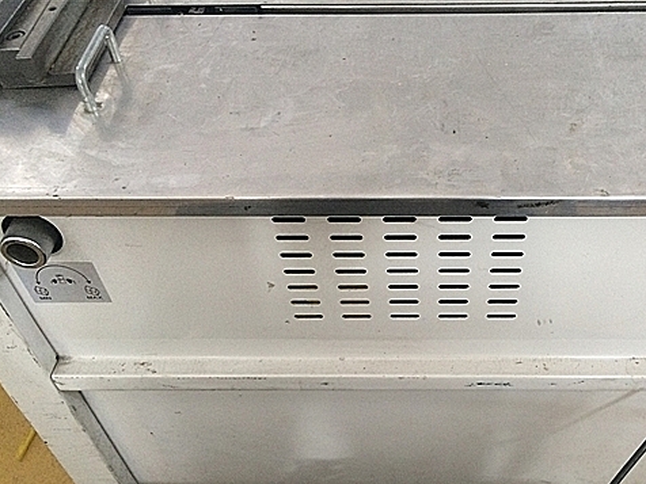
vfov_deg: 36.4
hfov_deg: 47.1
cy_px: 324
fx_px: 728
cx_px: 429
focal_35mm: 39
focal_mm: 4.15
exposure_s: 1/30
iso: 160
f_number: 2.2
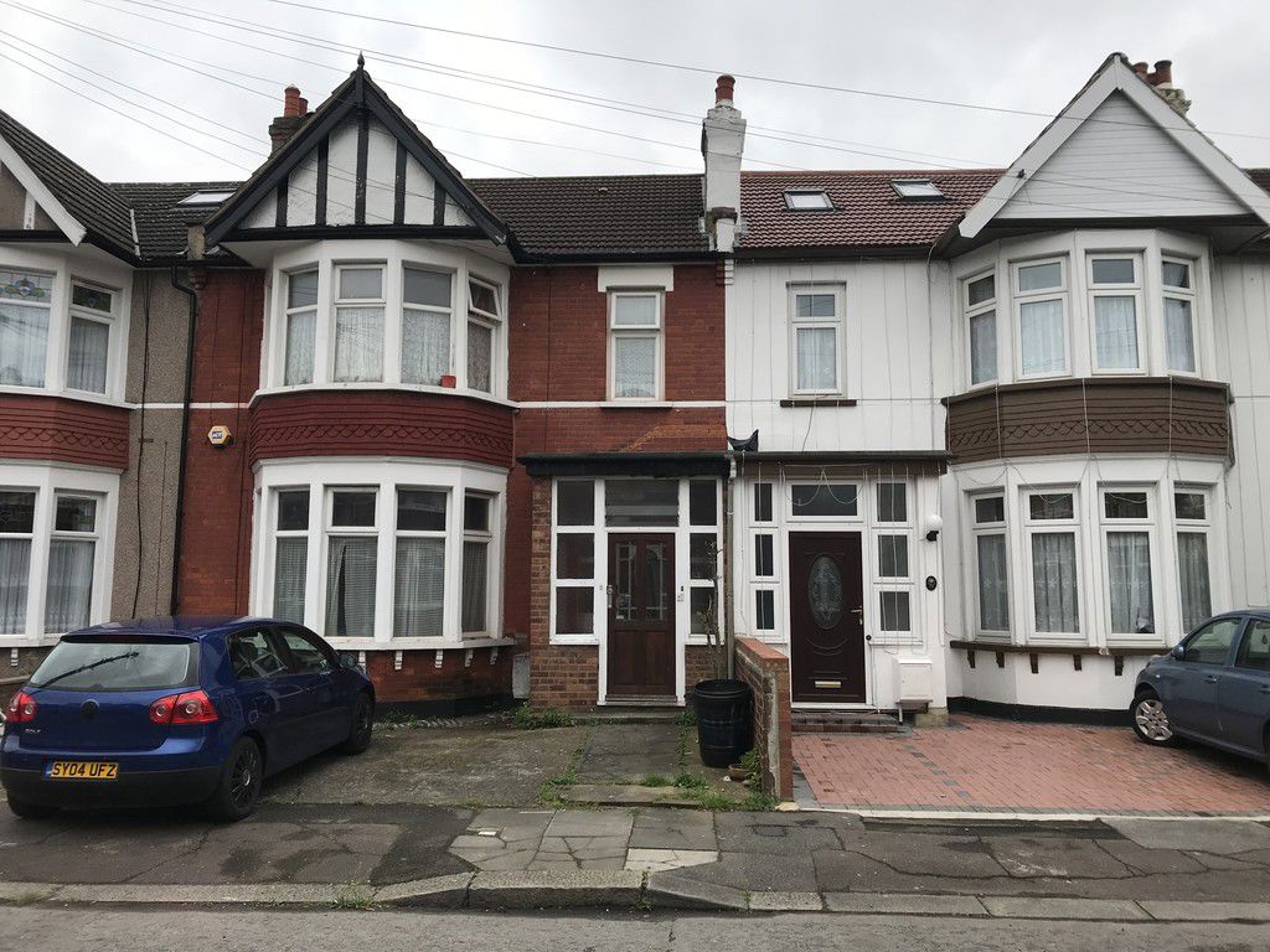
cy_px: 476
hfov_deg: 63.4
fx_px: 1027
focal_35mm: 28
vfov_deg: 49.7
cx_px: 635
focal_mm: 3.99
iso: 20
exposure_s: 1/509
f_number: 1.8
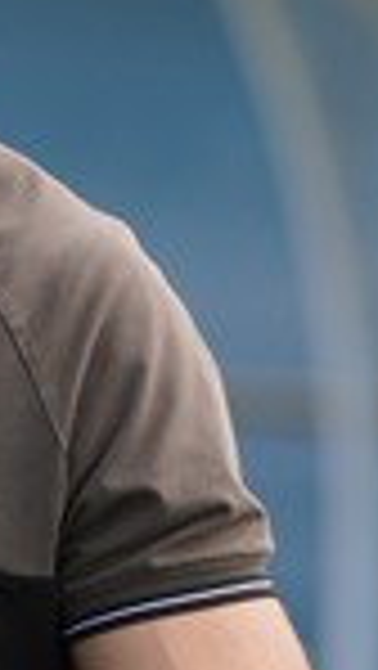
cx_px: -279
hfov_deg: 1.2
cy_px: 272
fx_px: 17753
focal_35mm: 998
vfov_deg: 2.2
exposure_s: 1/250
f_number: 5.6
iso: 160
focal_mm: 212
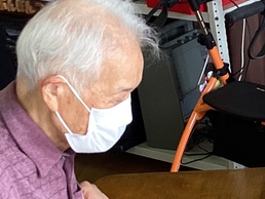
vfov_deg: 12.2
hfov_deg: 15.7
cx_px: 331
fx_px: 920
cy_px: 199
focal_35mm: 120
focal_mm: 3.3
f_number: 2.4
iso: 50
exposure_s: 1/60
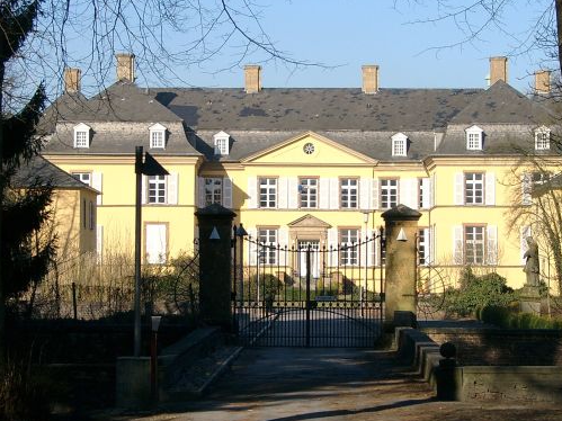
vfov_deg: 12.7
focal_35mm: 117
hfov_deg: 16.8
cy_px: 180
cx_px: 302
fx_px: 1899
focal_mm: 15.12
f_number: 4
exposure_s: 1/587
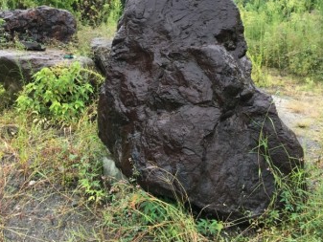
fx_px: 345
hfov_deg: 50.1
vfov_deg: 38.5
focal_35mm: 37
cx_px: 149
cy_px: 93
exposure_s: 1/30
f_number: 2.2
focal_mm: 4.15
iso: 40
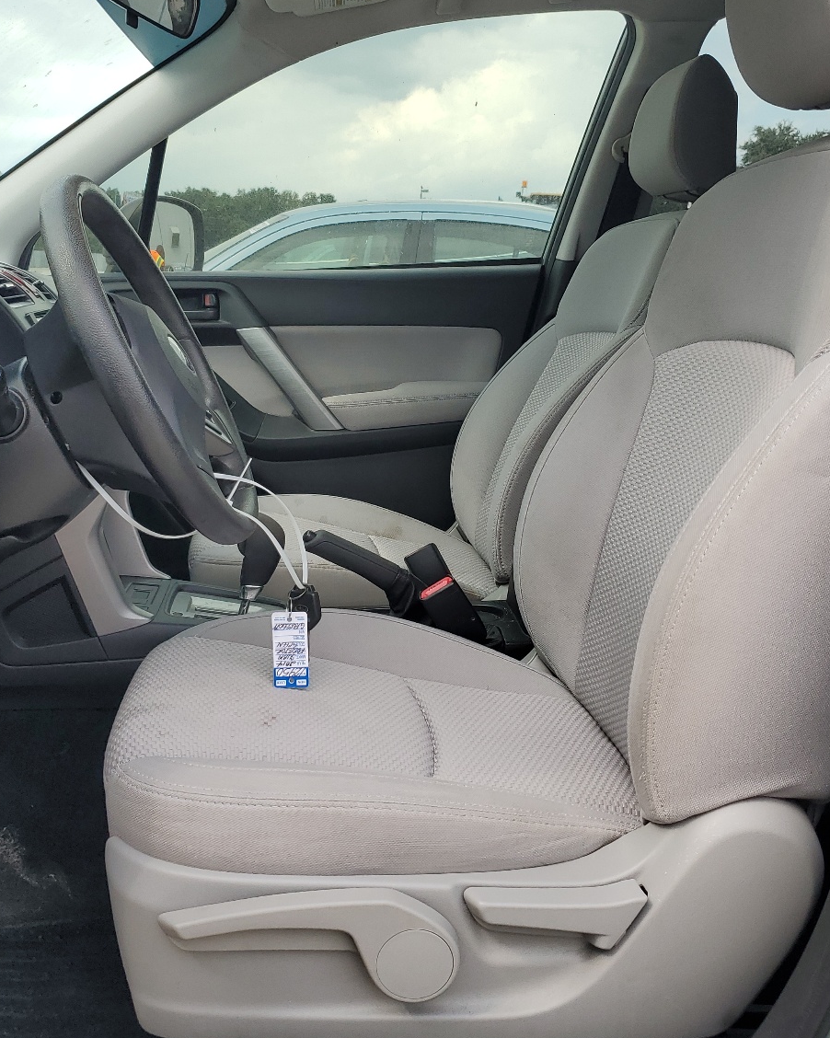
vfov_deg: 50.3
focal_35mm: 36
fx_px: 1106
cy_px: 498
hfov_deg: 41.1
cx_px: 384
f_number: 1.5
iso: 50
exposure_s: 1/667
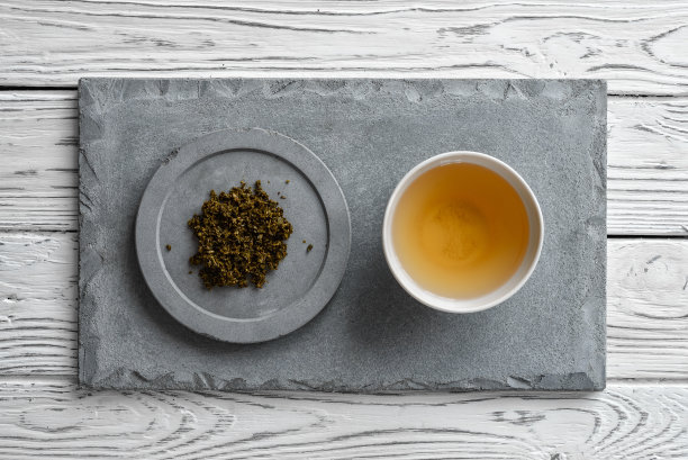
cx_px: 344
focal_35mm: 50
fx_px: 956
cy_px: 230
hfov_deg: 39.6
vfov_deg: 27.0
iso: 100
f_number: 10
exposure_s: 1/1.25
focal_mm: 50
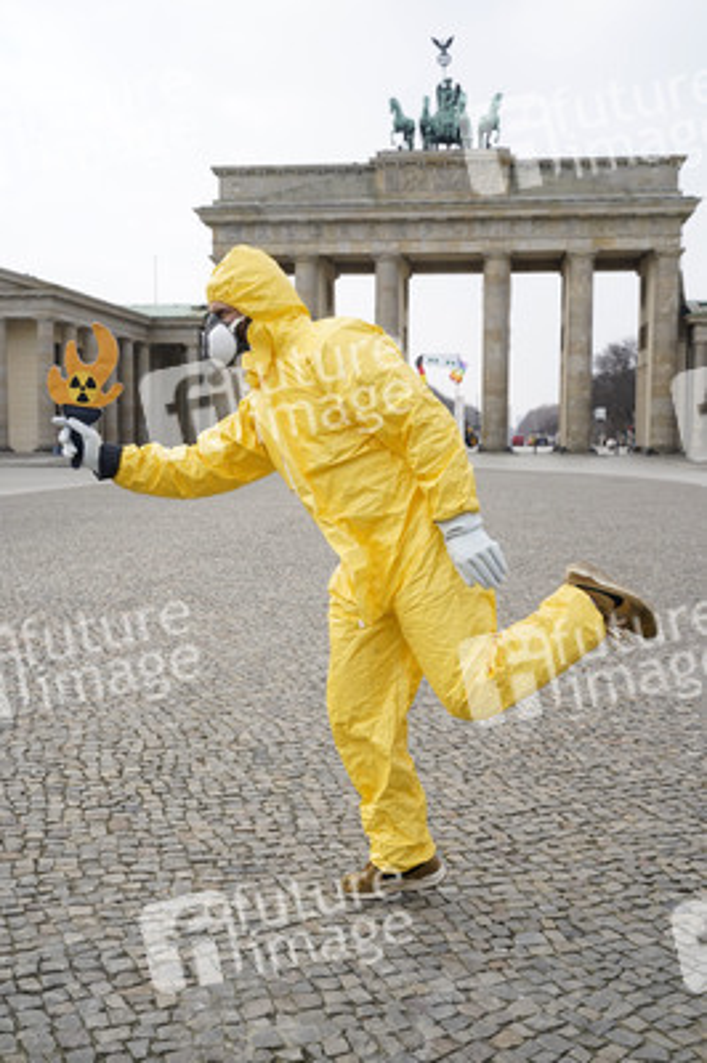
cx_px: 354
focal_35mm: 39
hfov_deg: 34.2
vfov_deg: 49.6
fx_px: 1151
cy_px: 532
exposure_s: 1/1000
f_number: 7.1
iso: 640
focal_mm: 39
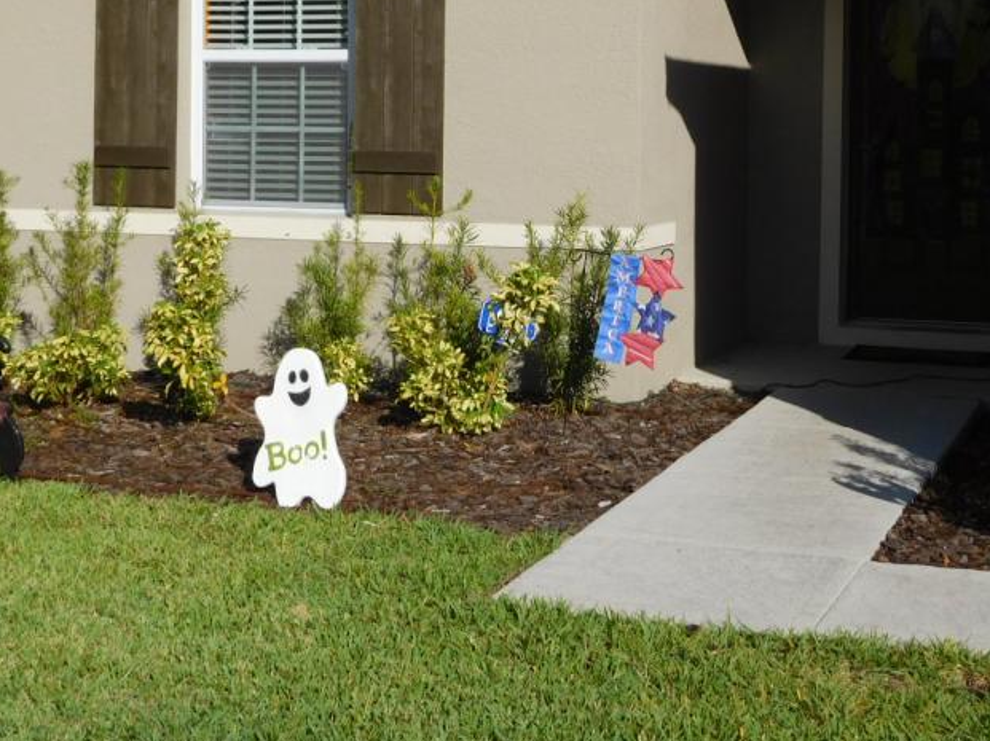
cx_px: 534
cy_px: 139
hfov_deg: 29.4
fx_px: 1886
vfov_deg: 21.9
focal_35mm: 66
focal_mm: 7.1
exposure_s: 1/500
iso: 125
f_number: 7.8
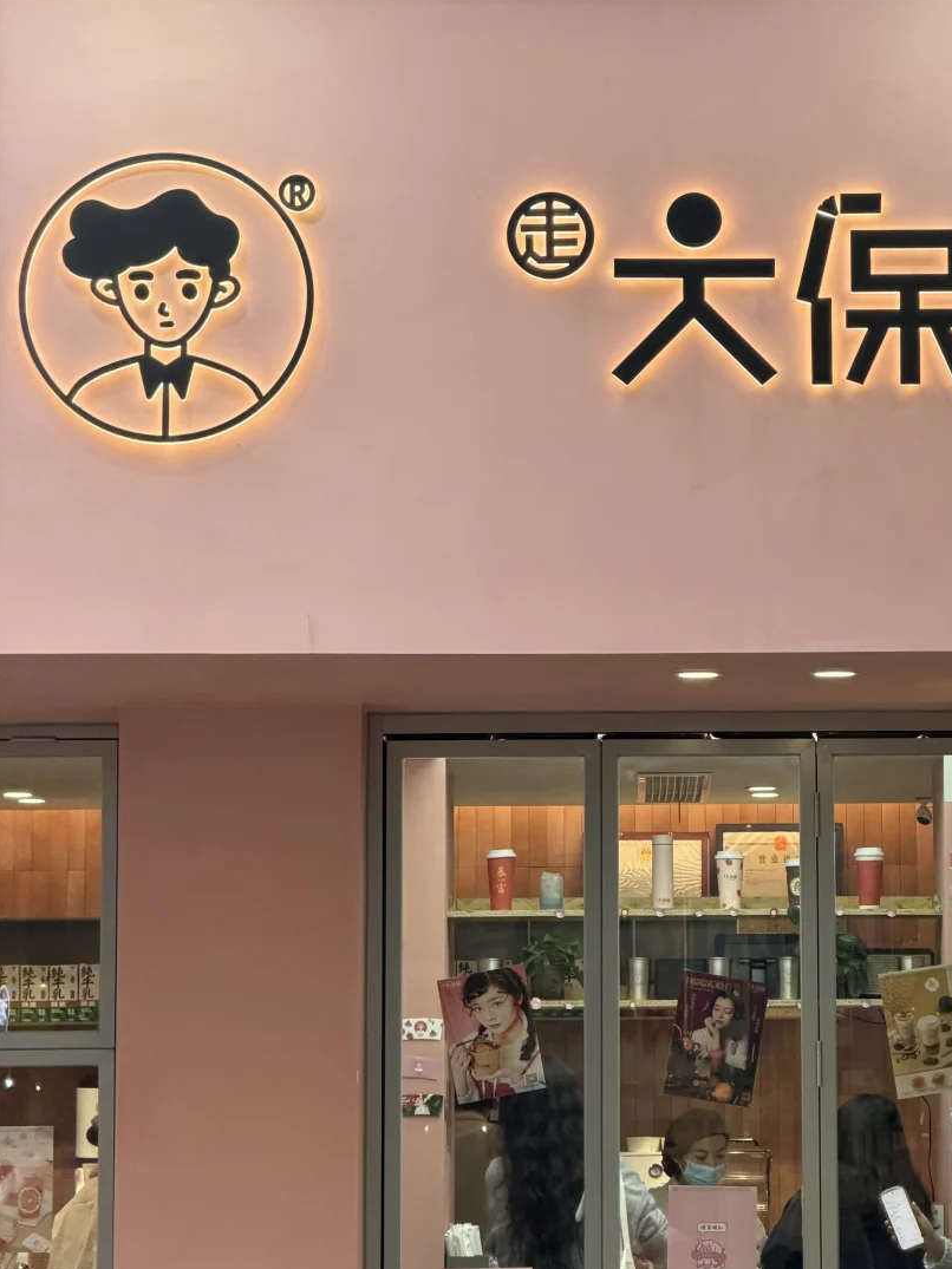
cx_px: 635
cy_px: 521
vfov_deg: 14.7
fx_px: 4915
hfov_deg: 11.1
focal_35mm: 134
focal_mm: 16.89
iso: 320
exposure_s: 1/121
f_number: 2.8
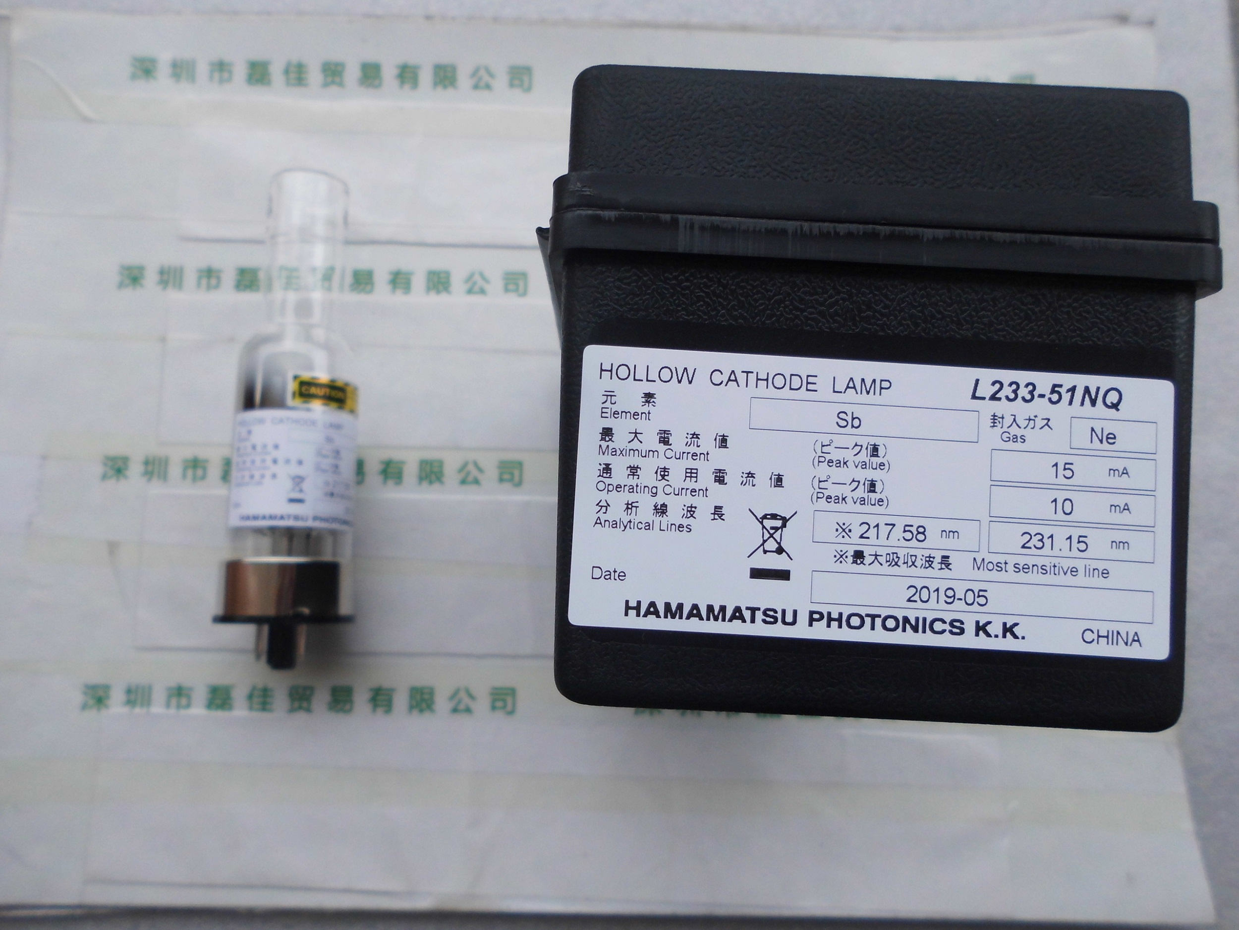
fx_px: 931
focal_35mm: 26
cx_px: 620
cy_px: 465
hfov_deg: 67.3
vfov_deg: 53.1
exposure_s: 1/412
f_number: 8
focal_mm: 4.6
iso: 100
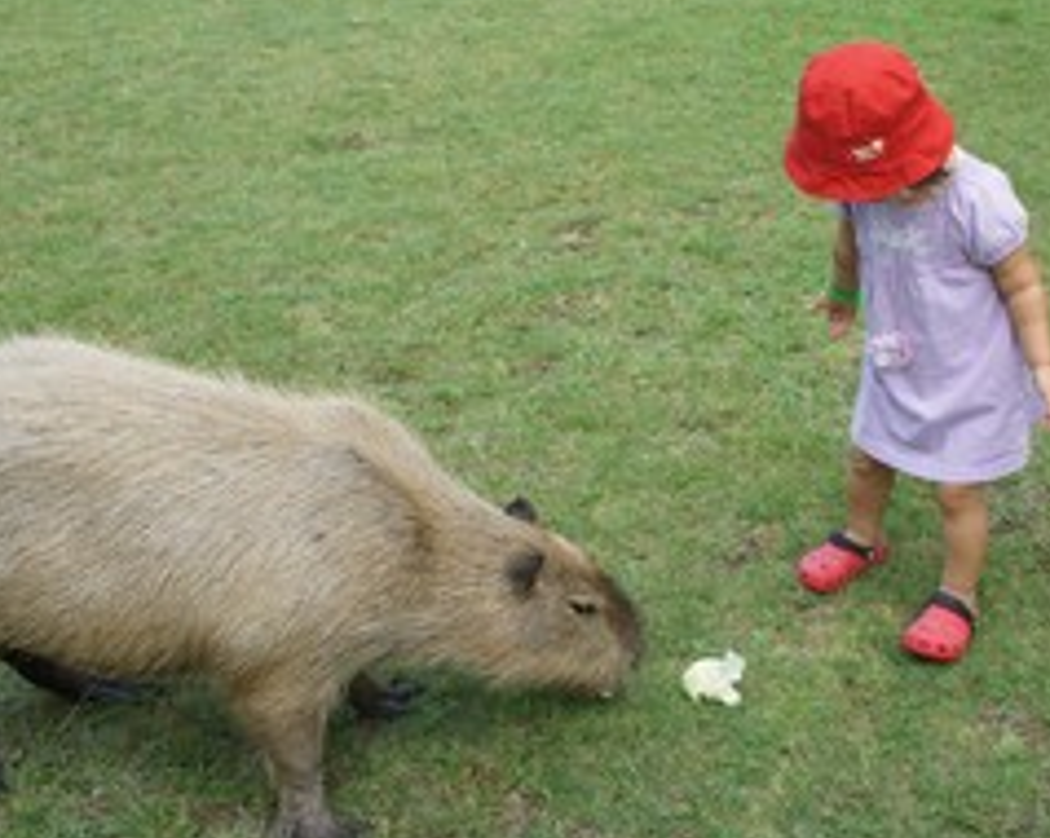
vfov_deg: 29.0
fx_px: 1615
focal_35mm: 52
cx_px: 847
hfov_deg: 34.8
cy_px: 313
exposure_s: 1/250
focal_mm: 22
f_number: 7.1
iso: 400
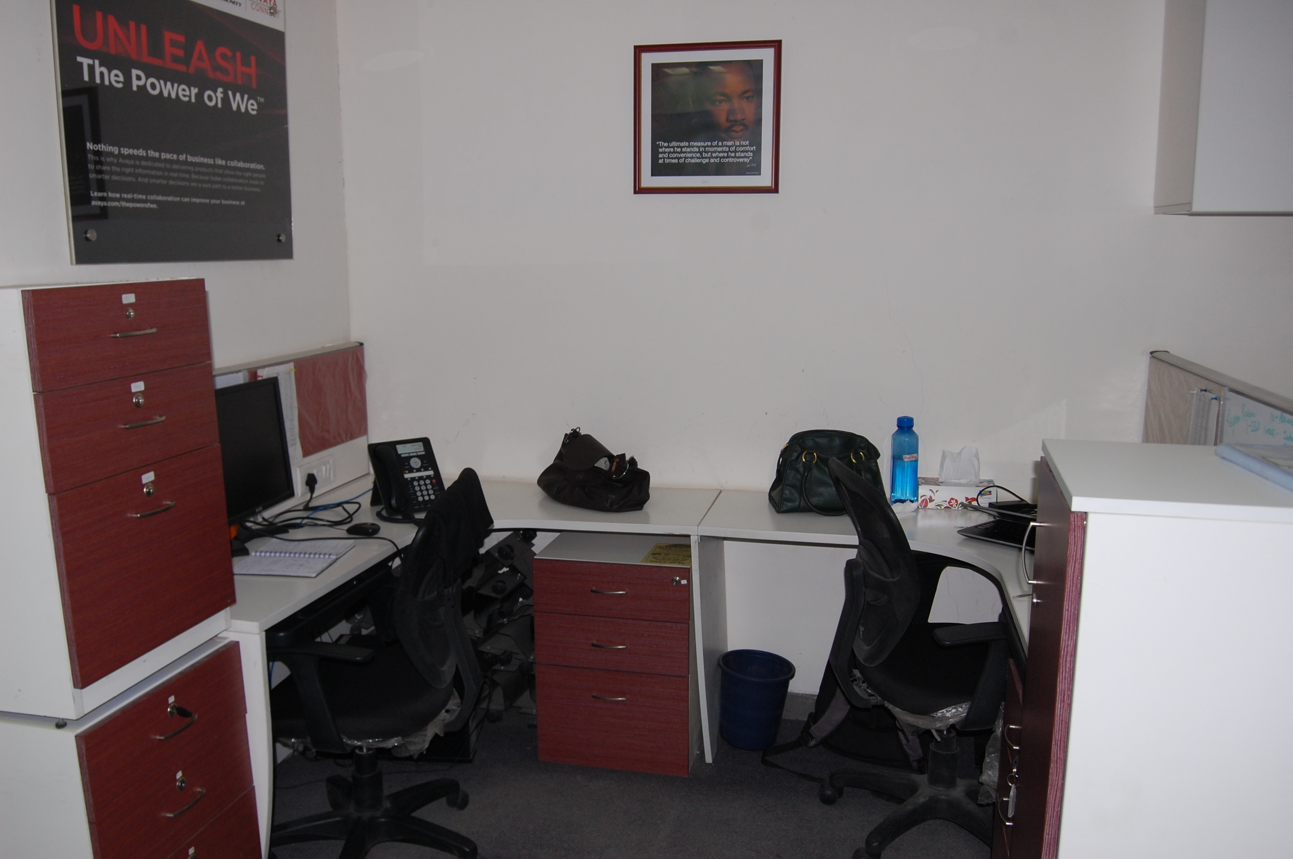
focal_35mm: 28
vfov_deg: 45.6
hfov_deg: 64.6
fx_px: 1023
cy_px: 430
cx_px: 646
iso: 400
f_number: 3.5
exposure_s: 1/60
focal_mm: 19
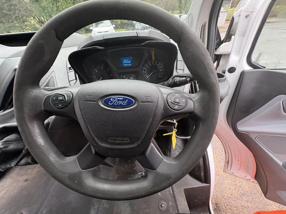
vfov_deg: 85.7
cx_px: 143
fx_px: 116
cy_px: 107
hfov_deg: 102.1
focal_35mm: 14
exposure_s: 1/86
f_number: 2.2
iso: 200
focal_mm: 2.22
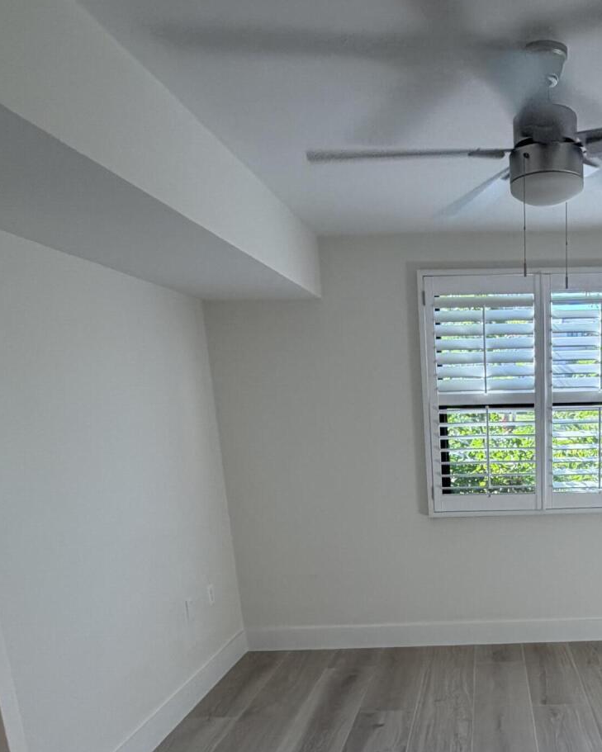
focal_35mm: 30
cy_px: 568
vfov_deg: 55.8
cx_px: 511
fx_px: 668
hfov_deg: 45.2
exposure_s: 1/120
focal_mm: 2.22
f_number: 2.2
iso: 125
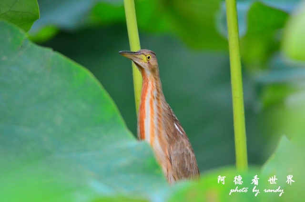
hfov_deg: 2.3
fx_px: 7610
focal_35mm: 900
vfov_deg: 1.5
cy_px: 101
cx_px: 152
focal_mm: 600
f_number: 6.3
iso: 3200
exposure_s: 1/1000
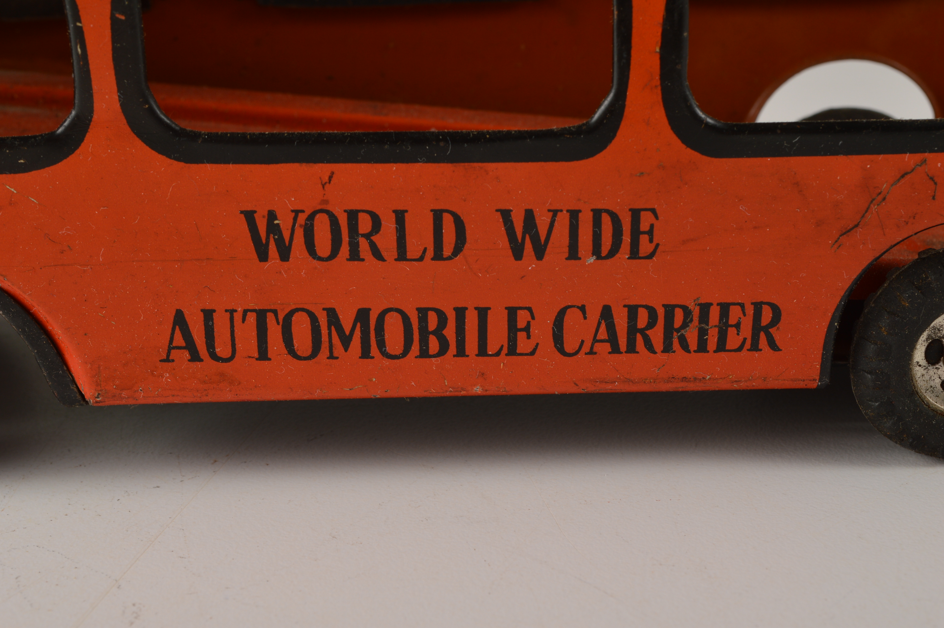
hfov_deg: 30.5
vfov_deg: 20.6
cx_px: 472
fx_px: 1729
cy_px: 314
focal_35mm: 66
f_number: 13
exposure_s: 1/125
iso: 100
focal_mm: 44
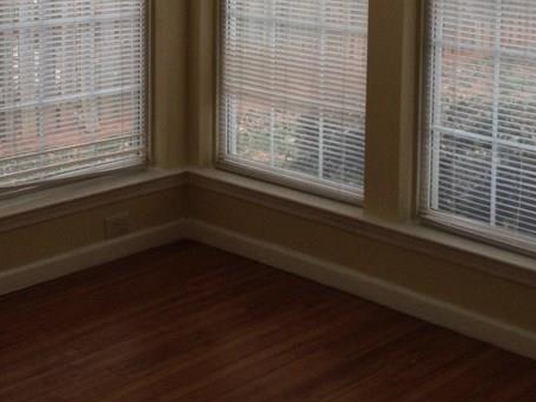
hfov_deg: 25.9
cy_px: -1
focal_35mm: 75
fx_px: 1161
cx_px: 188
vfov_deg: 19.1
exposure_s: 1/60
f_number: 2.4
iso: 64
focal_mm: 4.12
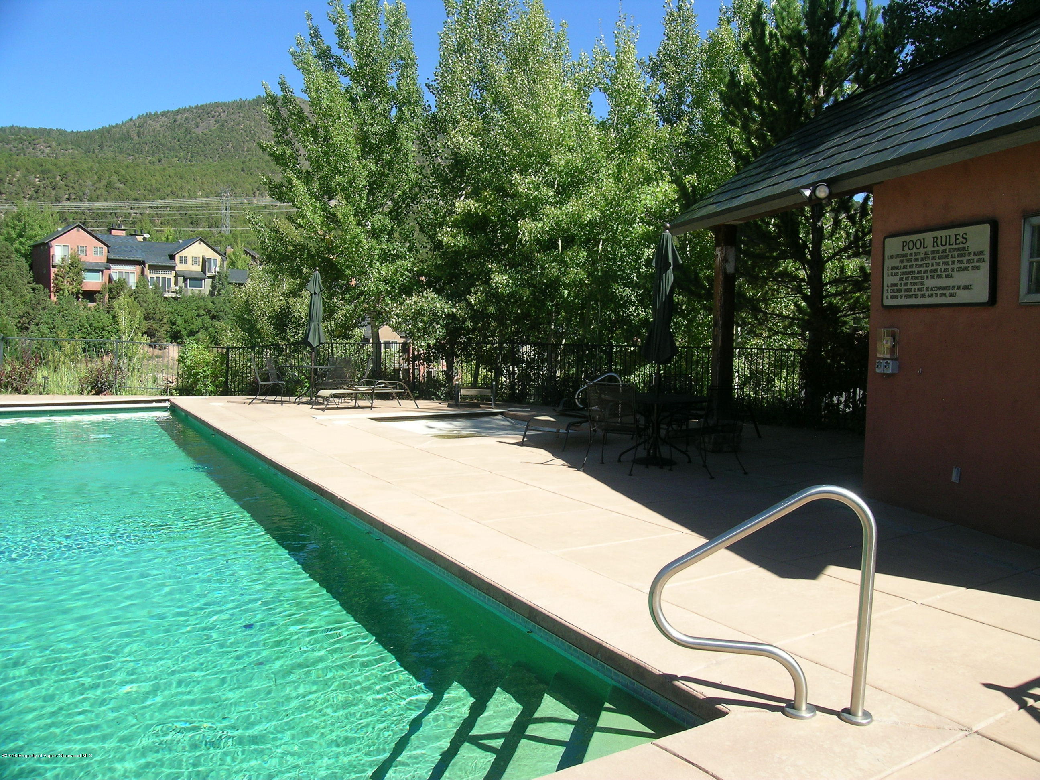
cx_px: 520
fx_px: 841
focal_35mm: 28
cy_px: 390
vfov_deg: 49.7
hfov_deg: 63.4
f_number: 5.6
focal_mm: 5.8
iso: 50
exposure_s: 1/212
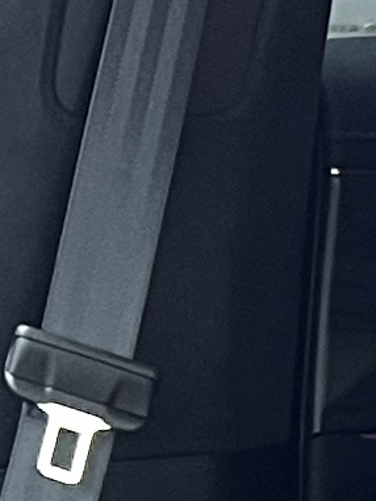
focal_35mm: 275
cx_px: 839
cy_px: 1344
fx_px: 3981
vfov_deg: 6.7
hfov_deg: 5.3
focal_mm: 5.7
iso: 160
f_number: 1.5
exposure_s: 1/60
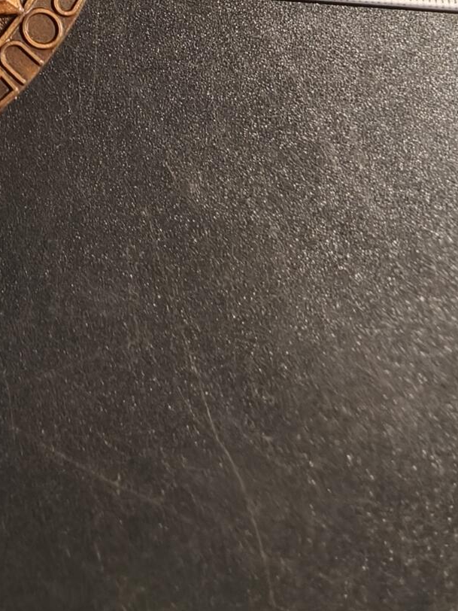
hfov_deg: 26.6
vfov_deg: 33.5
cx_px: -26
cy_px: -34
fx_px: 900
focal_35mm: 51
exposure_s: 1/100
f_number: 2
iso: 125
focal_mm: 2.32
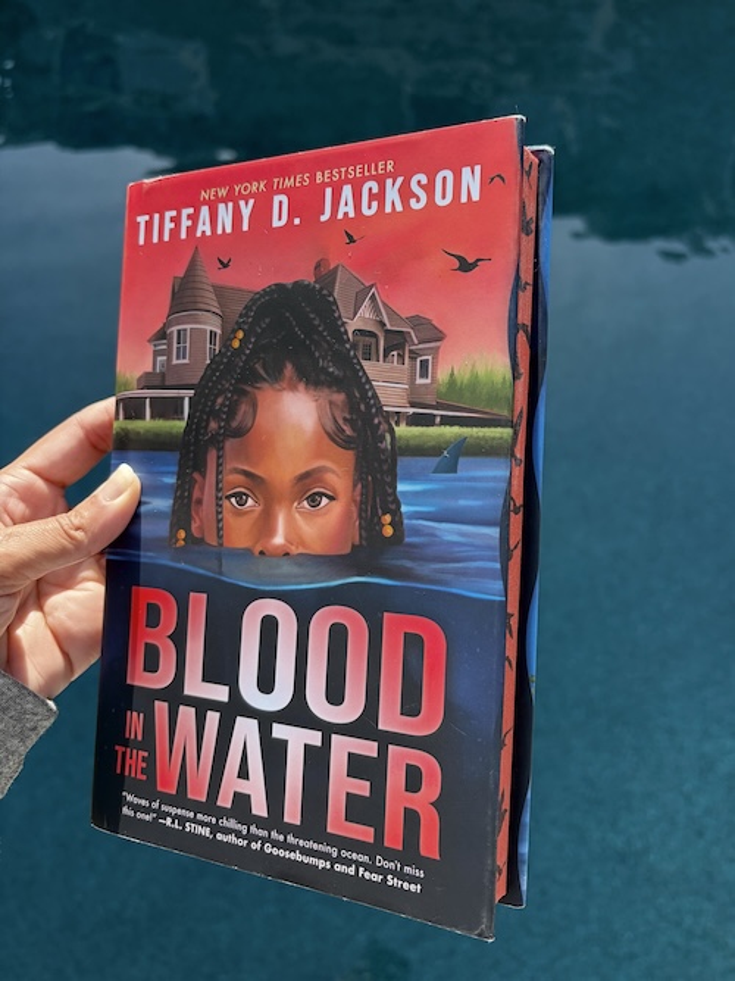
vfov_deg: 67.3
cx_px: 368
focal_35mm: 26
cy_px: 490
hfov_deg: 53.0
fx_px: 736
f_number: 1.6
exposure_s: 1/987
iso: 64
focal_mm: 5.96
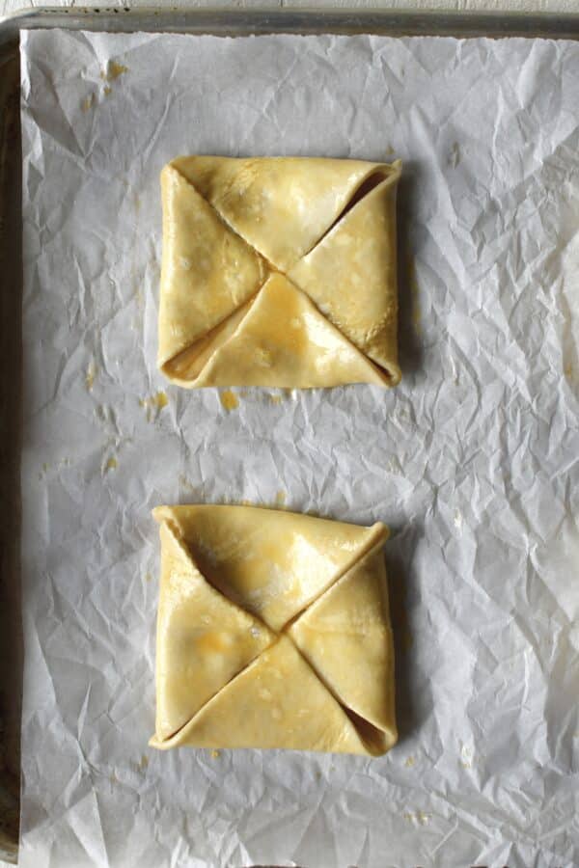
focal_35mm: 52
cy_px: 434
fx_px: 1254
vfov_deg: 38.2
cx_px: 290
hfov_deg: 26.0
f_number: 3.5
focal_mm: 35
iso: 400
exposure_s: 1/250
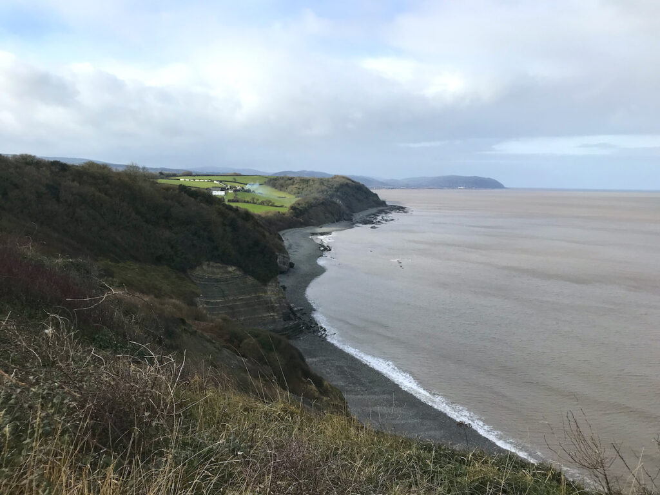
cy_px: 248
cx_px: 330
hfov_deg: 63.4
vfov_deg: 49.7
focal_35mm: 28
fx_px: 534
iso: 20
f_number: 1.8
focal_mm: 3.99
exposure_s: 1/2227
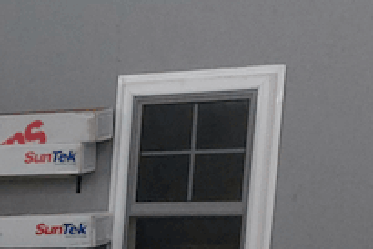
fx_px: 1617
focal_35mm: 156
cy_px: 554
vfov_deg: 8.2
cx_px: -557
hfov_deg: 10.9
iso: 125
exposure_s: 1/120
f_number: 1.8
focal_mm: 5.23
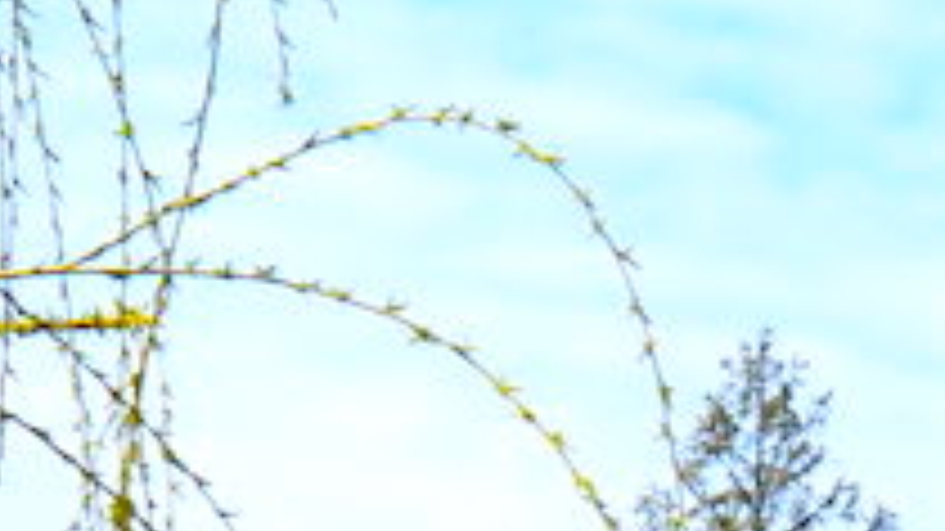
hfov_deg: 5.6
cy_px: 1899
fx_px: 9119
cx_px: 2660
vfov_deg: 3.2
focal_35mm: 364
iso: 200
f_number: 11
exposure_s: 1/400
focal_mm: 38
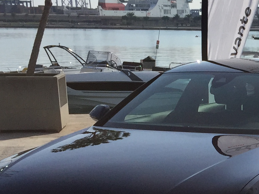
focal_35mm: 110
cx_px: 409
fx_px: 823
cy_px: 247
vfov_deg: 13.0
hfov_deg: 16.1
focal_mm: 4.15
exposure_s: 1/4950
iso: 32
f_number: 2.2
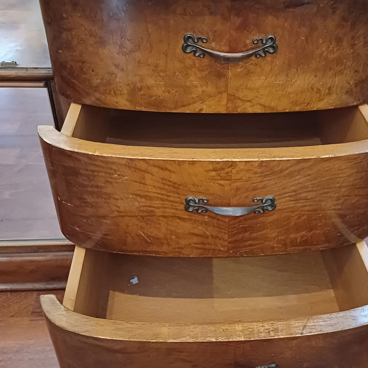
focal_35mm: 38
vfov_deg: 43.9
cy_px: 182
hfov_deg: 43.6
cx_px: 227
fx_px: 457
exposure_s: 1/20
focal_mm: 4.65
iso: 1600
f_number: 1.8
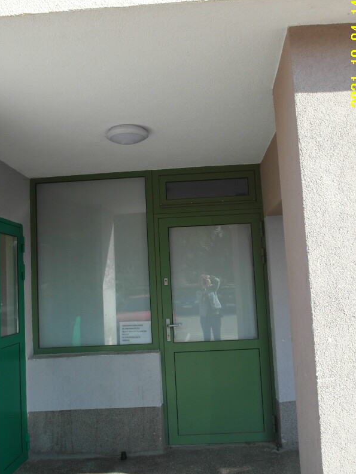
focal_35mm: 31
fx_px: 425
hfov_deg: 45.5
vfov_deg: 58.3
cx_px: 177
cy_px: 237
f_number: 3.9
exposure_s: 1/250
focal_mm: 5.2
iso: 80
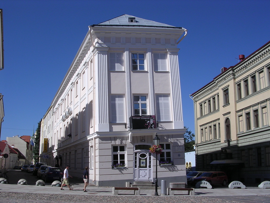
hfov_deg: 49.0
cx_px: 135
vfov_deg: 37.7
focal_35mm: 38
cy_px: 102
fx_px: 296
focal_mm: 5.8
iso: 100
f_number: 5.6
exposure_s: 1/525
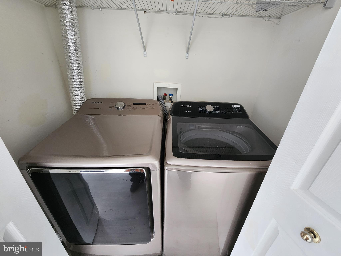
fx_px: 128
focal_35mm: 13
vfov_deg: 89.9
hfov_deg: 106.2
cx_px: 170
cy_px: 128
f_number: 2.2
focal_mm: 2.2
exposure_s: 1/40
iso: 400
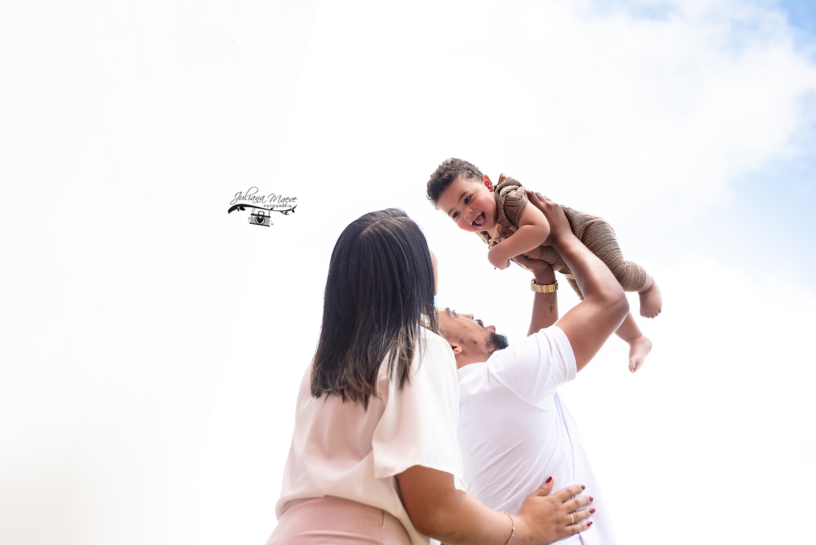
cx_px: 408
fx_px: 794
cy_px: 272
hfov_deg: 54.4
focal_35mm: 35
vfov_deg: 37.9
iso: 125
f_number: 3.5
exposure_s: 1/400
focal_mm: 35
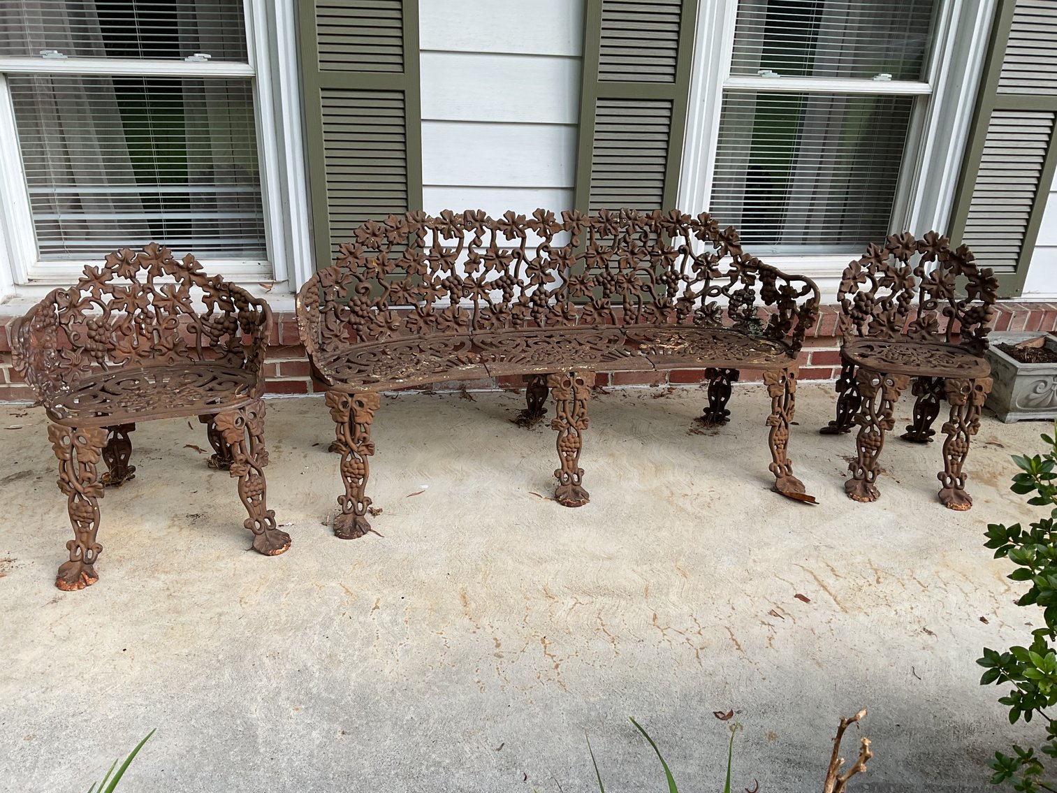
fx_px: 886
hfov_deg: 61.7
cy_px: 396
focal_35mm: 29
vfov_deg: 48.2
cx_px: 528
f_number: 1.8
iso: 16
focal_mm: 3
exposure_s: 1/142
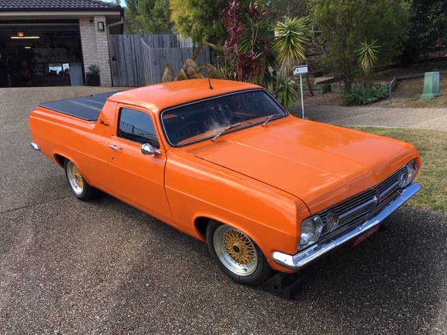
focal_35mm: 32
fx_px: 413
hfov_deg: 56.8
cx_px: 224
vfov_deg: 44.1
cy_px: 182
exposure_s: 1/503
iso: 25
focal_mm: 4.15
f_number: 2.2
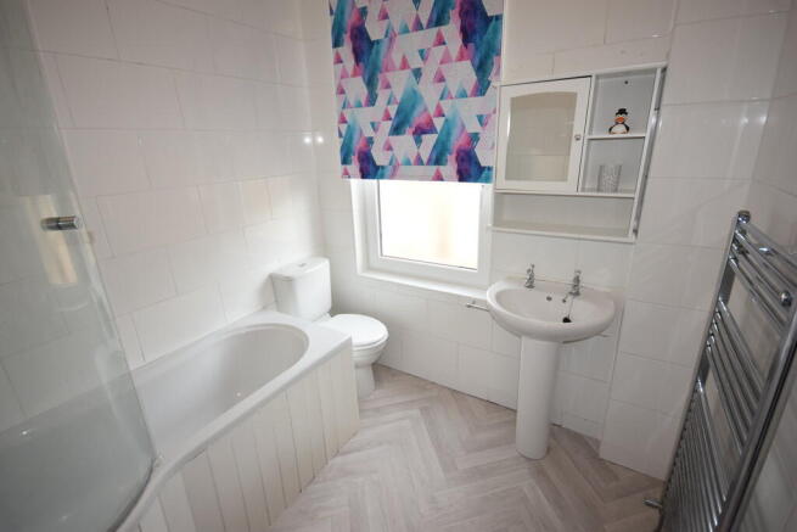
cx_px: 398
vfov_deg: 72.1
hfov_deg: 95.0
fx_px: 365
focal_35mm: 16
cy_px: 266
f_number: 5.6
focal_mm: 11
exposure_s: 1/125
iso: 640
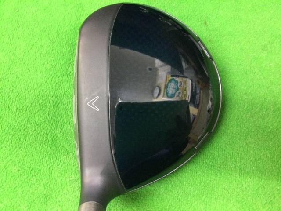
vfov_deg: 45.4
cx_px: 140
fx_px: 252
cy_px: 106
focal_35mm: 31
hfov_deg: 58.4
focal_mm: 3.3
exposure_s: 1/15
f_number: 2.4
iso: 250
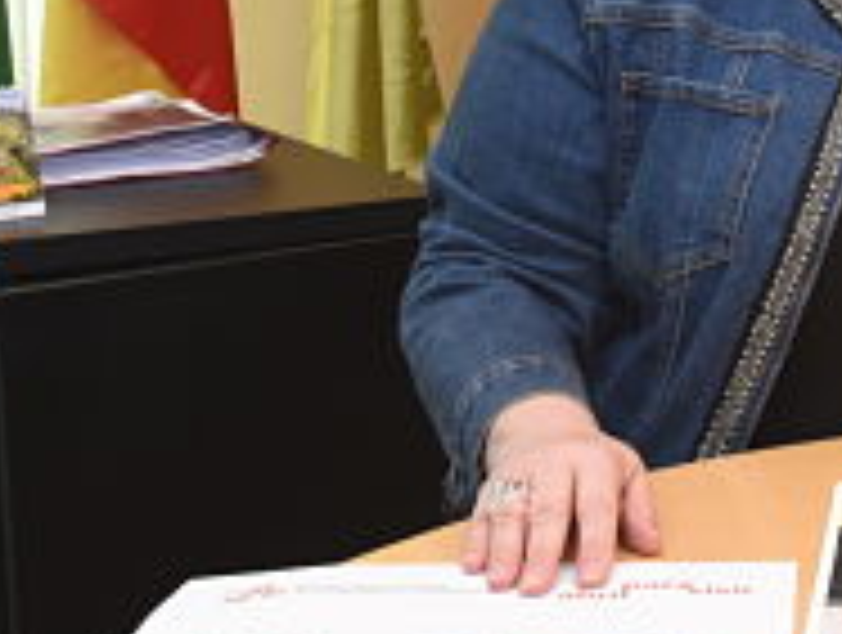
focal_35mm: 99
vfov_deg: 14.8
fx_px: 2413
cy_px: 45
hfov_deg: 19.1
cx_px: 894
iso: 1600
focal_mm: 29
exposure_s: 1/125
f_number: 7.1
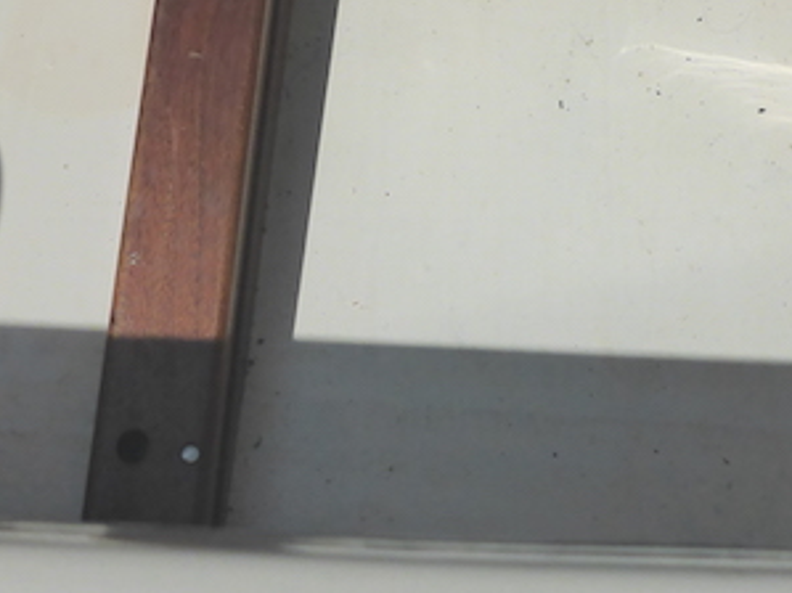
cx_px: 607
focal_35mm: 75
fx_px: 1715
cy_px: -16
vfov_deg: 19.0
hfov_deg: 25.6
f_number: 10
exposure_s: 1/640
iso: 200
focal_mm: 4.9
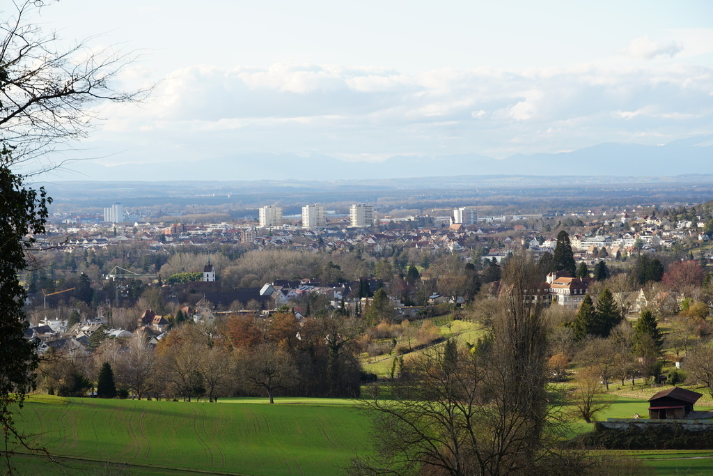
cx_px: 356
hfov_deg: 19.2
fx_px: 2109
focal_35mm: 106
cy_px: 238
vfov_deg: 12.9
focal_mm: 71
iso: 100
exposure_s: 1/160
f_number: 6.3
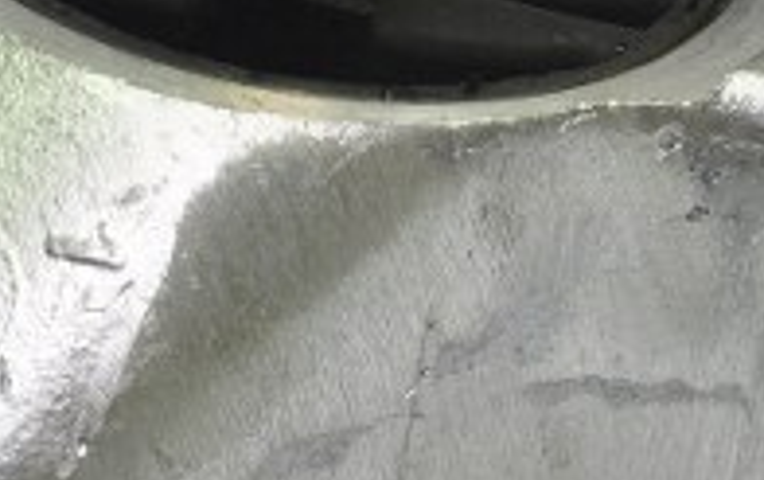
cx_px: 405
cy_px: 414
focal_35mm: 280
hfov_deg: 7.5
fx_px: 5837
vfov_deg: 4.7
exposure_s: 1/40
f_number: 5
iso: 200
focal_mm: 40
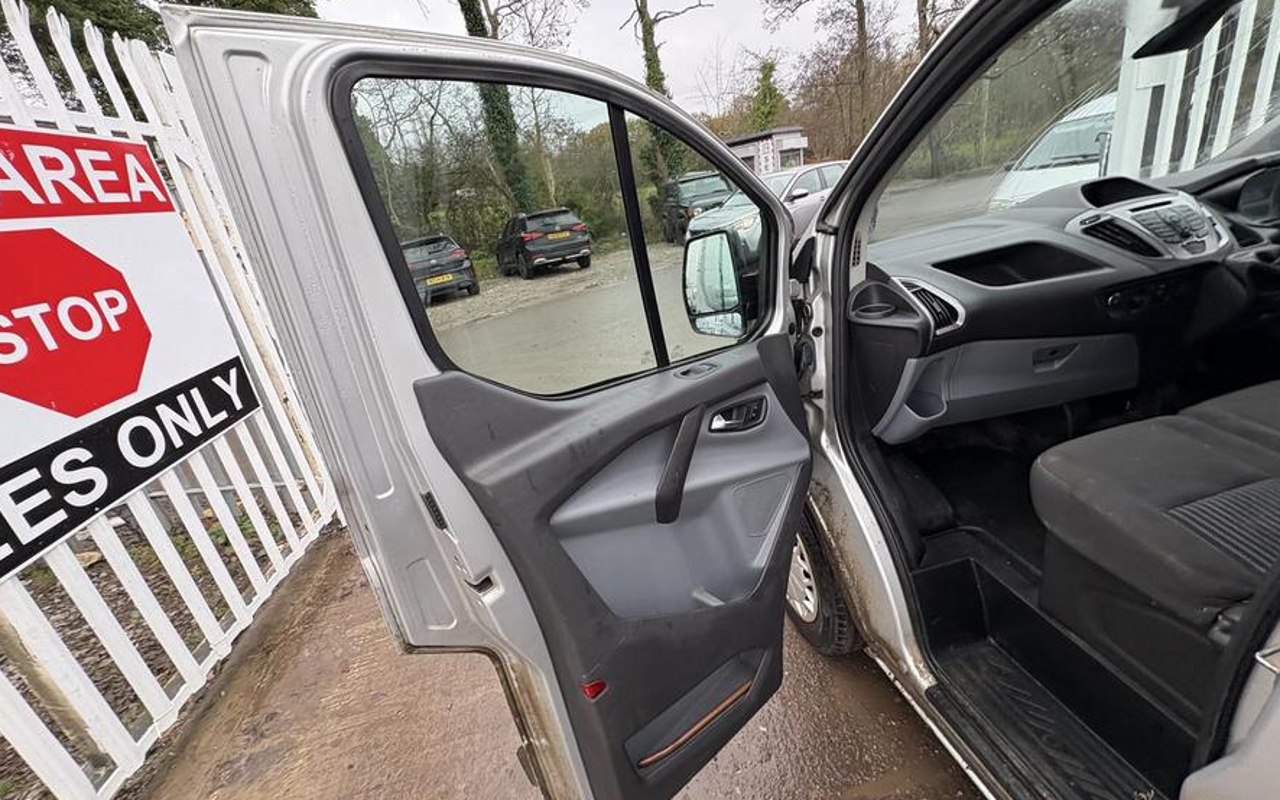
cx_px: 639
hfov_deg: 101.5
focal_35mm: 15
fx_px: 523
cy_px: 377
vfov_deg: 74.7
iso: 64
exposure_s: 1/99
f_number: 2.2
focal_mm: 2.22
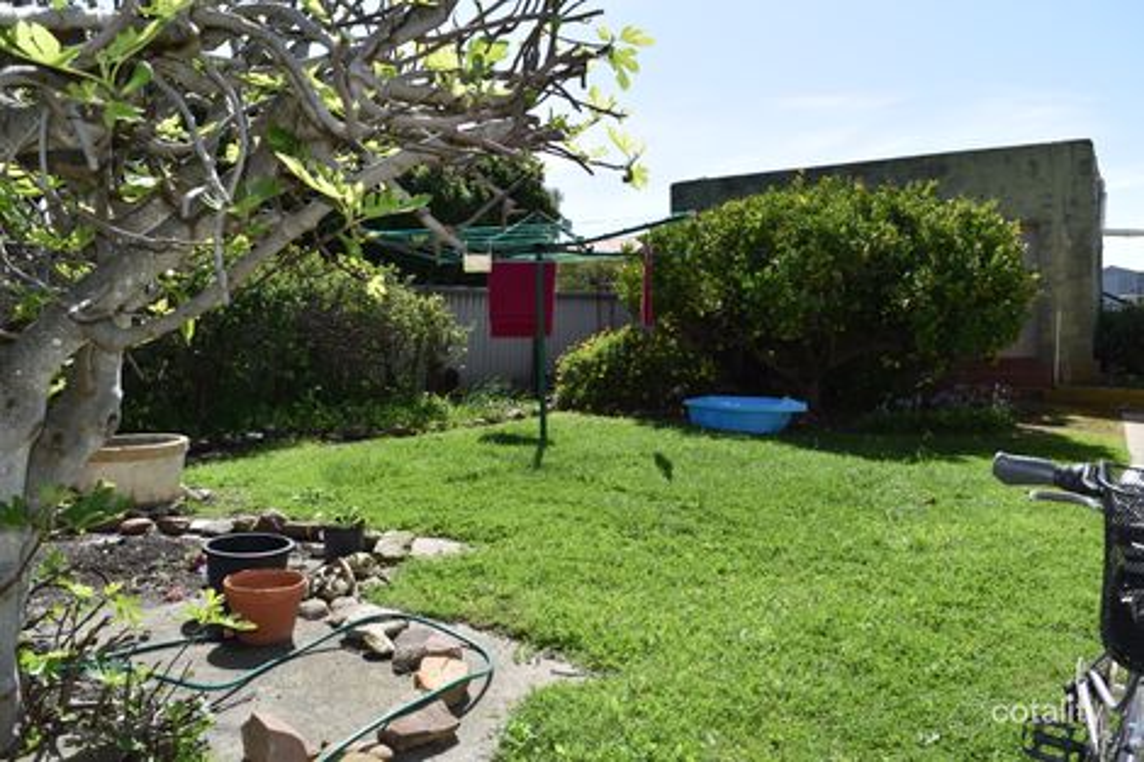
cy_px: 381
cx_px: 572
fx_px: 858
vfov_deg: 47.9
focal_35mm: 27
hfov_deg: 67.4
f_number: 9
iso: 100
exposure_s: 1/200
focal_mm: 18
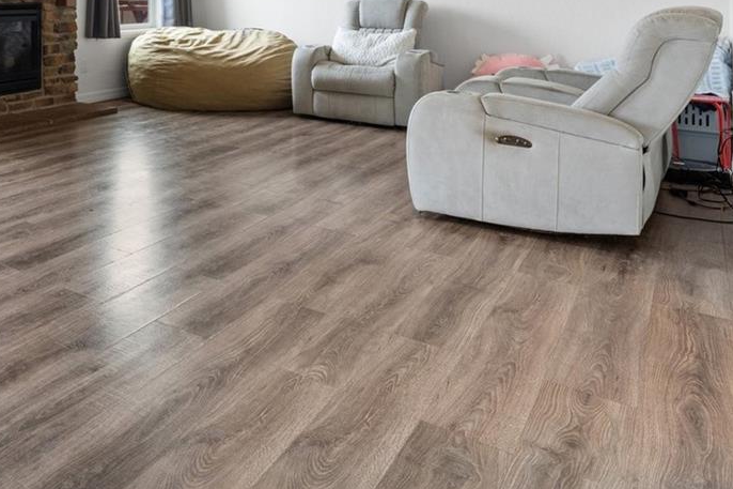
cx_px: -49
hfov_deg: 43.7
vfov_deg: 33.7
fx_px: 712
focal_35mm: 35
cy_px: -27
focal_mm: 15
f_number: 9
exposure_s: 1/6
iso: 400
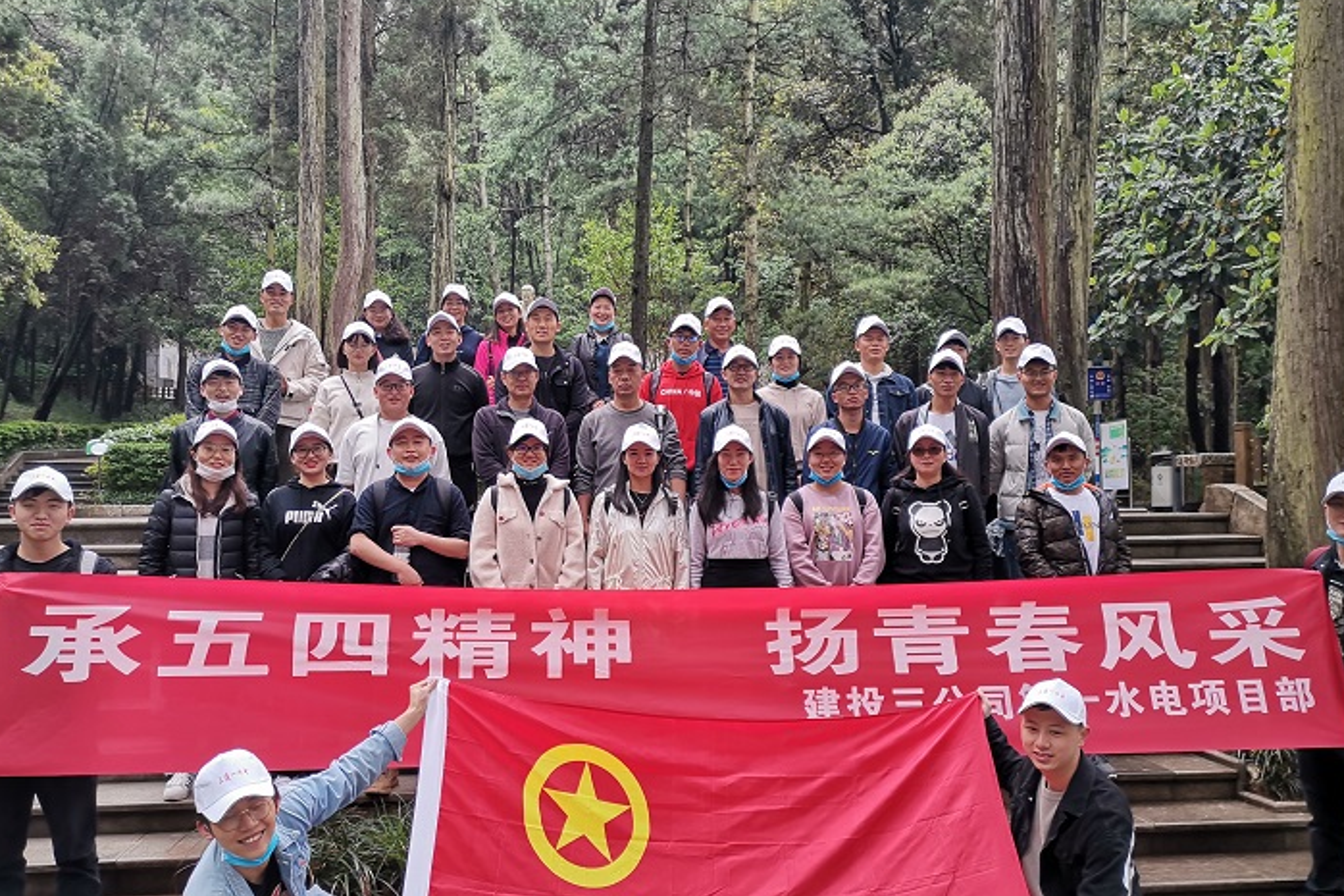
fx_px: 1157
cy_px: 491
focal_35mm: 31
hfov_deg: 60.3
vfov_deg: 42.3
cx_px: 657
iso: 50
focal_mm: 4.75
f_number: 1.8
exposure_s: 1/99.9
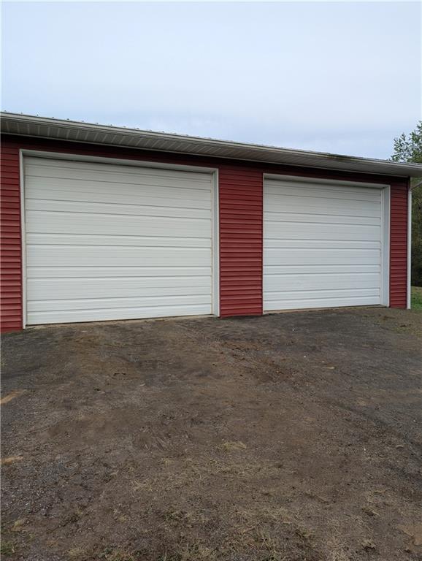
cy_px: 280
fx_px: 389
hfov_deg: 56.9
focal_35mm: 24
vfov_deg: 71.5
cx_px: 211
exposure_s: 1/179
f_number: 1.68
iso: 22
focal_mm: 6.9
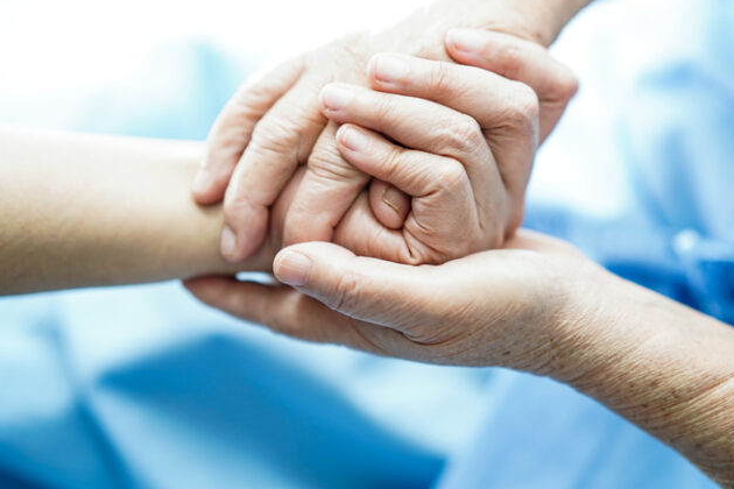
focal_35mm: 61
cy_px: 247
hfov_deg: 32.8
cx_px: 411
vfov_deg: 22.3
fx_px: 1244
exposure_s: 1/60
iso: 400
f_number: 1.4
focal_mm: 50
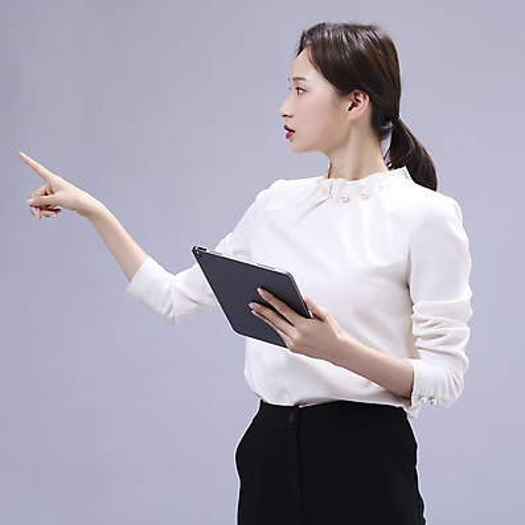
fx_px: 1544
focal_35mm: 90
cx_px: 249
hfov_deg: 19.3
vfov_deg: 19.3
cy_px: 262
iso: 160
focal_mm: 70
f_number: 8
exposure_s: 1/125
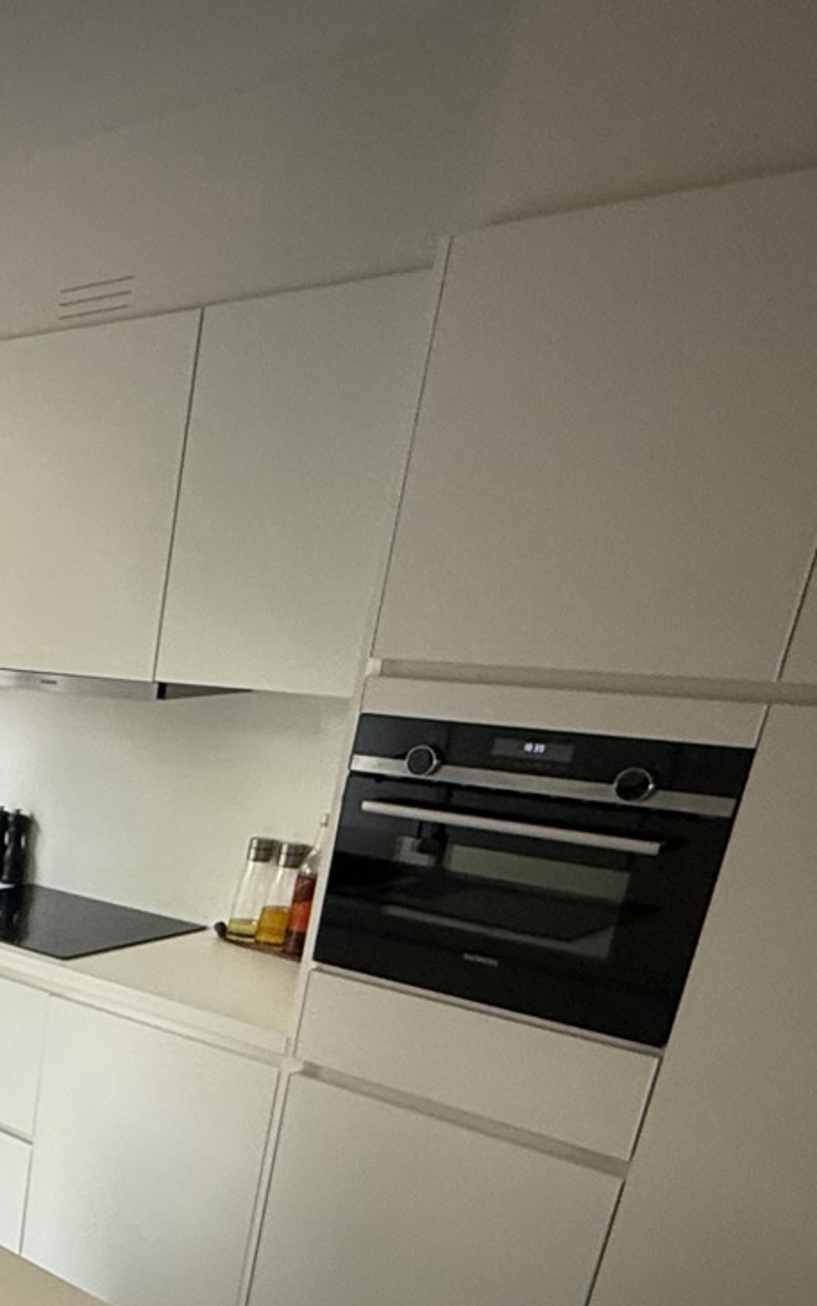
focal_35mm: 39
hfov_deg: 26.0
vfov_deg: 46.2
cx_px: -340
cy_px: 1142
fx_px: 1389
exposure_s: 1/100
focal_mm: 2.22
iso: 250
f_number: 2.2
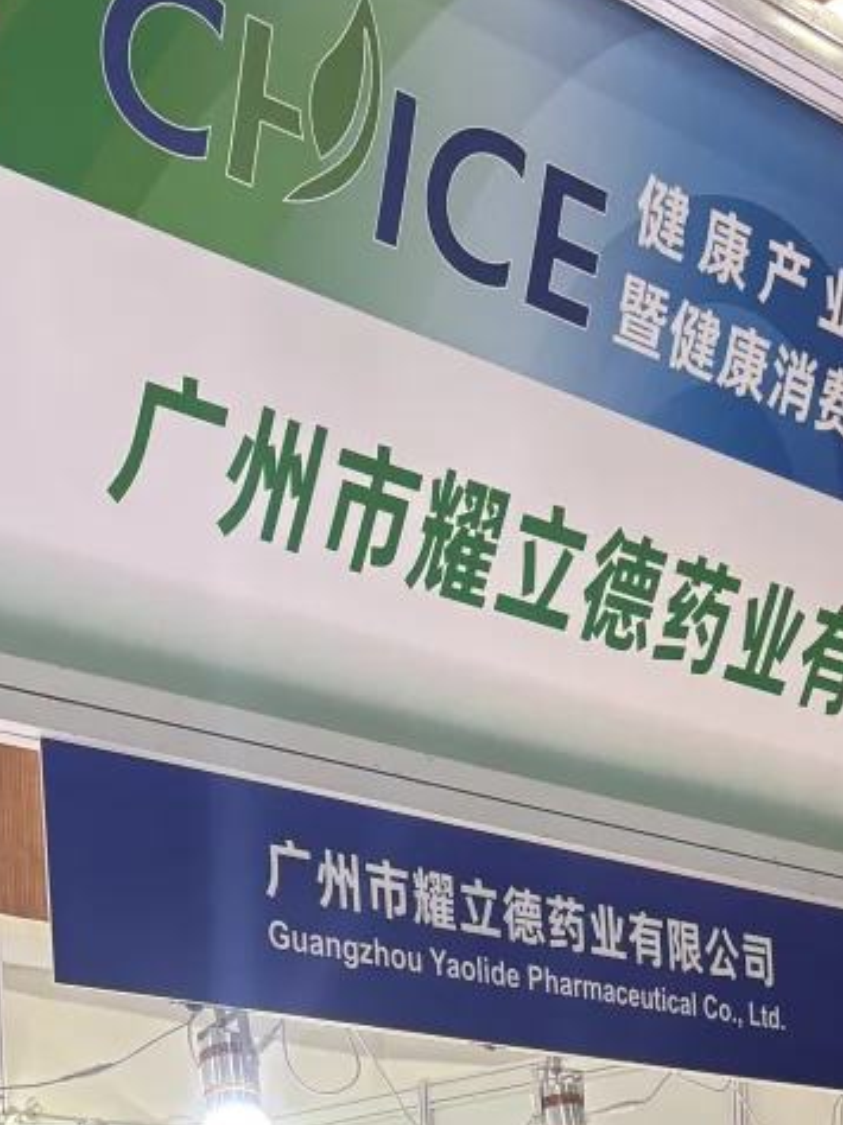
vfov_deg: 21.8
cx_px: 577
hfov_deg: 18.6
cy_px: 1531
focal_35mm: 79
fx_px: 2567
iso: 100
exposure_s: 1/50
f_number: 1.6
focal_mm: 5.96
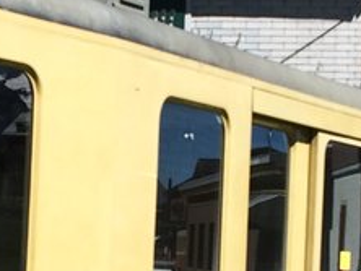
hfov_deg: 12.2
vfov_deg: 9.1
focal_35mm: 162
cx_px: 93
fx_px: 1691
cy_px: 237
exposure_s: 1/2160
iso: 40
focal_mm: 4.12
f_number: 2.2
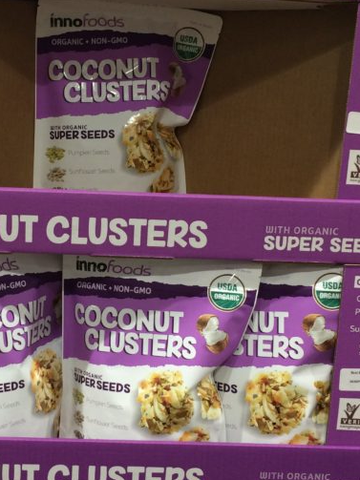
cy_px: 225
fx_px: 818
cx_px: 87
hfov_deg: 24.5
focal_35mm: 59
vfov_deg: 32.7
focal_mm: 4.15
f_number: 2.2
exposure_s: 1/33
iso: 125
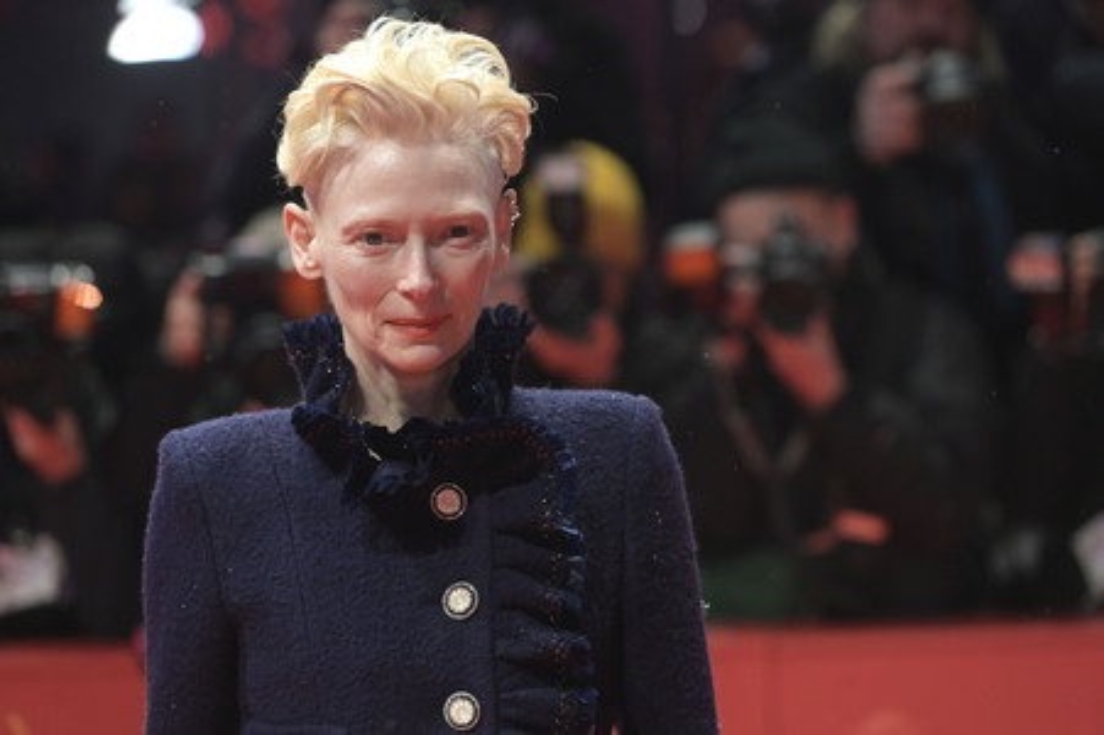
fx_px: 4903
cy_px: 368
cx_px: 552
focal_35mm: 160
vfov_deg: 8.6
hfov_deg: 12.8
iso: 2500
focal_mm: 160
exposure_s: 1/500
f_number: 4
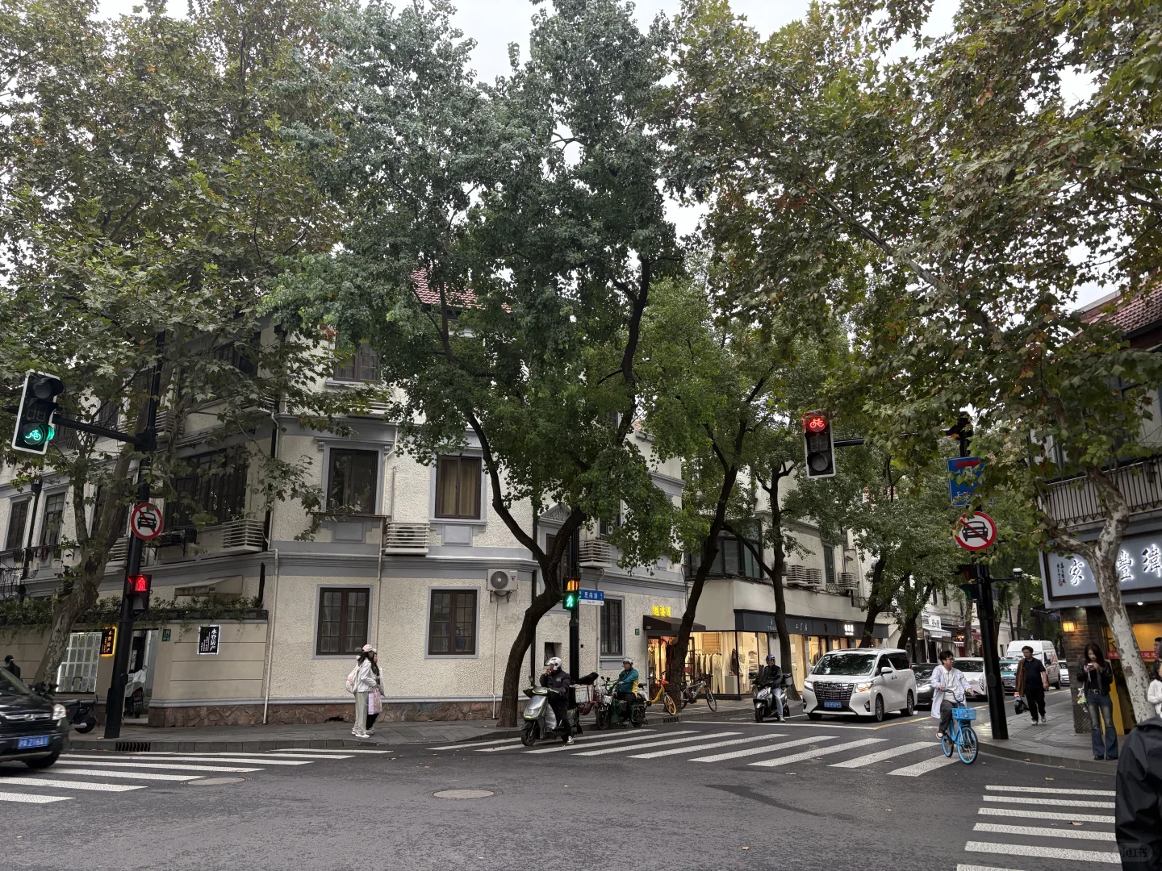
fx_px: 873
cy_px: 436
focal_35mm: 26
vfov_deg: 53.1
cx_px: 581
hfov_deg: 67.3
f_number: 1.6
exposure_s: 1/122
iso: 125
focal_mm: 5.96
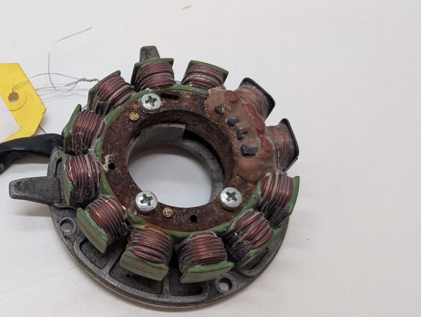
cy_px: 169
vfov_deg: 33.0
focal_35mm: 44
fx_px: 536
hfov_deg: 39.9
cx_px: 47
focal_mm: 6.9
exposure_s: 1/100
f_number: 1.68
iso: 167
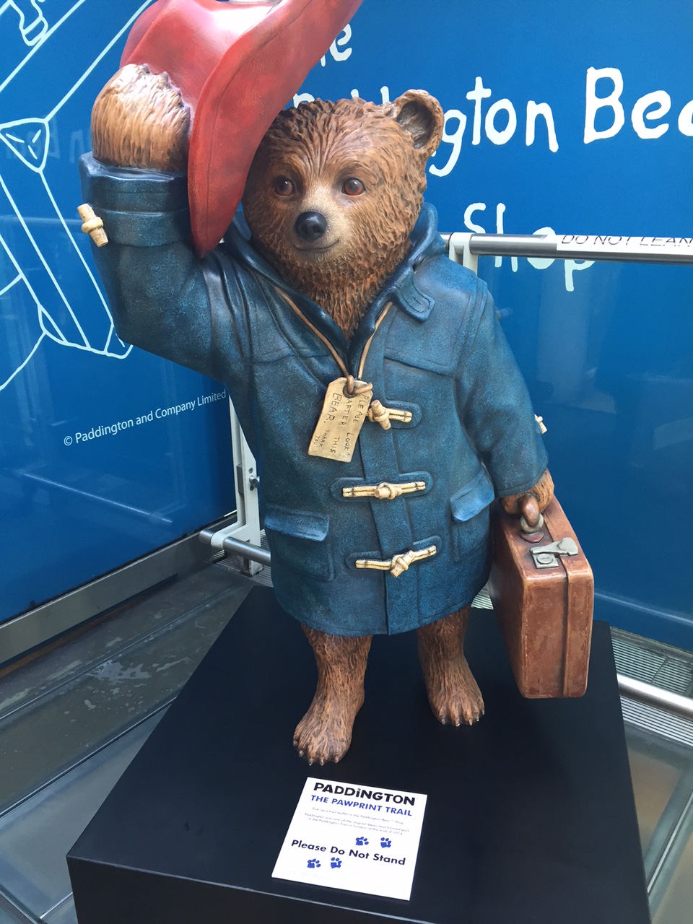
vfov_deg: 61.7
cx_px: 346
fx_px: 774
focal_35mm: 29
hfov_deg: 48.2
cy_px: 462
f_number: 2.2
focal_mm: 4.15
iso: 40
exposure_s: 1/30
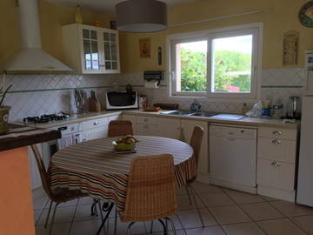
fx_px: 262
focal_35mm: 29
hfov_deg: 61.7
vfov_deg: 48.2
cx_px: 156
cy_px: 118
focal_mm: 4.15
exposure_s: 1/100
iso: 40
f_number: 2.2
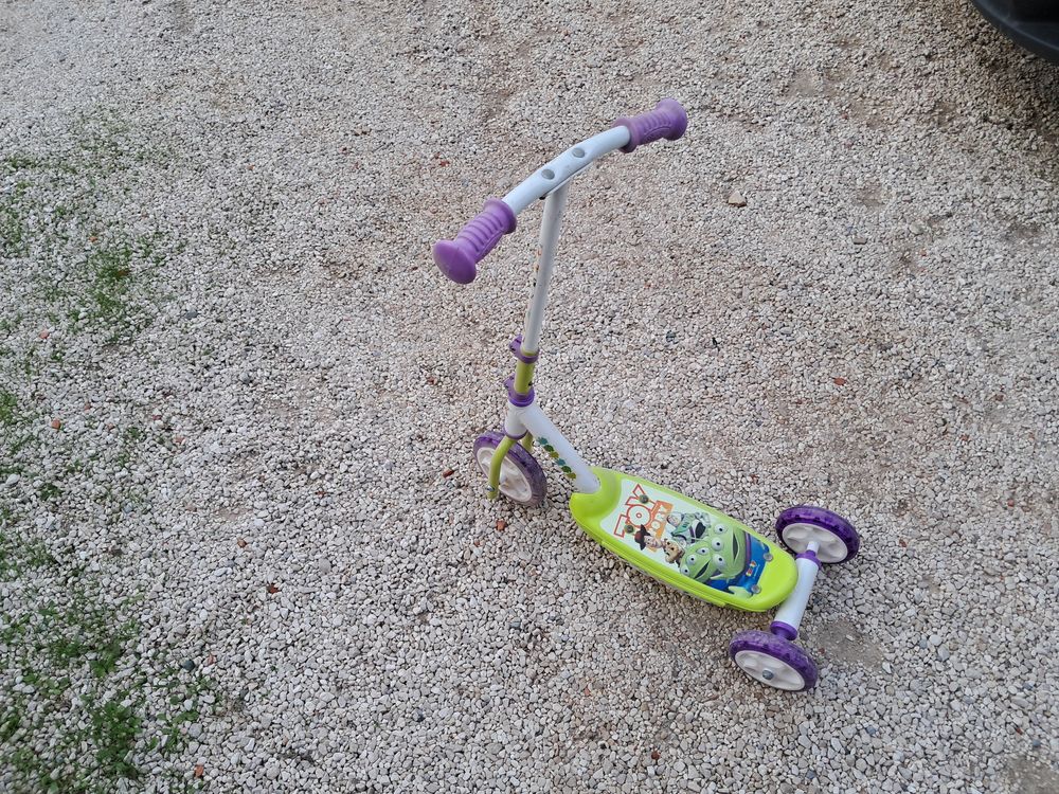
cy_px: 397
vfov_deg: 51.4
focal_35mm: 27
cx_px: 530
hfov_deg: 65.3
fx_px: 826
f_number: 1.8
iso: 50
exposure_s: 1/50
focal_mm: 4
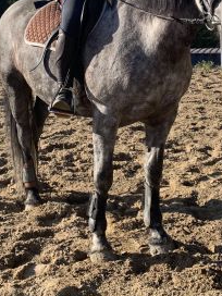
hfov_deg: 21.8
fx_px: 573
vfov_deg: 27.9
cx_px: 67
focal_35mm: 67
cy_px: 32
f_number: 1.8
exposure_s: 1/1387
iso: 25
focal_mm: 4.25
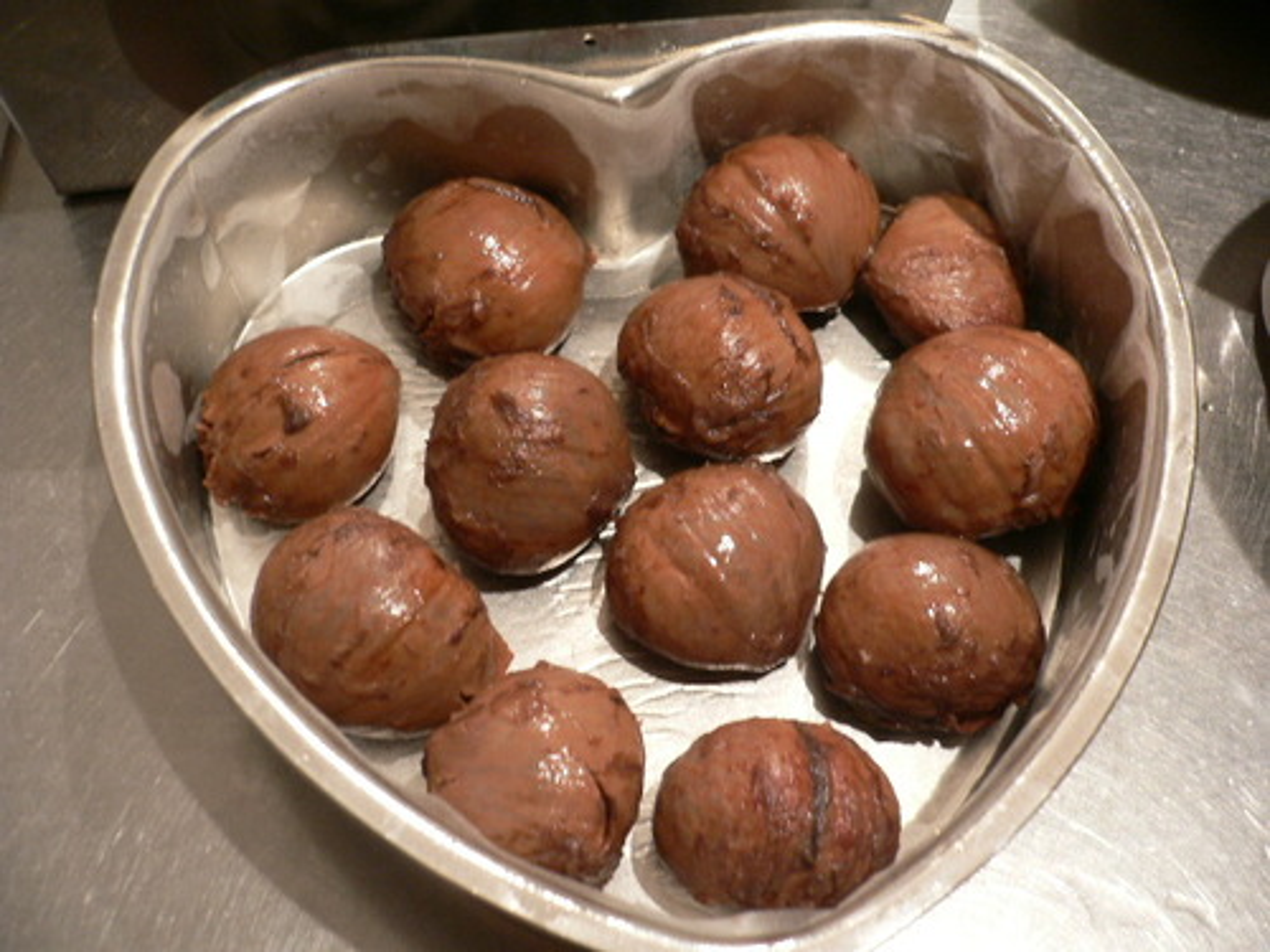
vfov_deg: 40.7
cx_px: 635
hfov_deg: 52.6
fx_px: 1284
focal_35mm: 35
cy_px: 476
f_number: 2.8
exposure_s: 1/8
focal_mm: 5.8
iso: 100
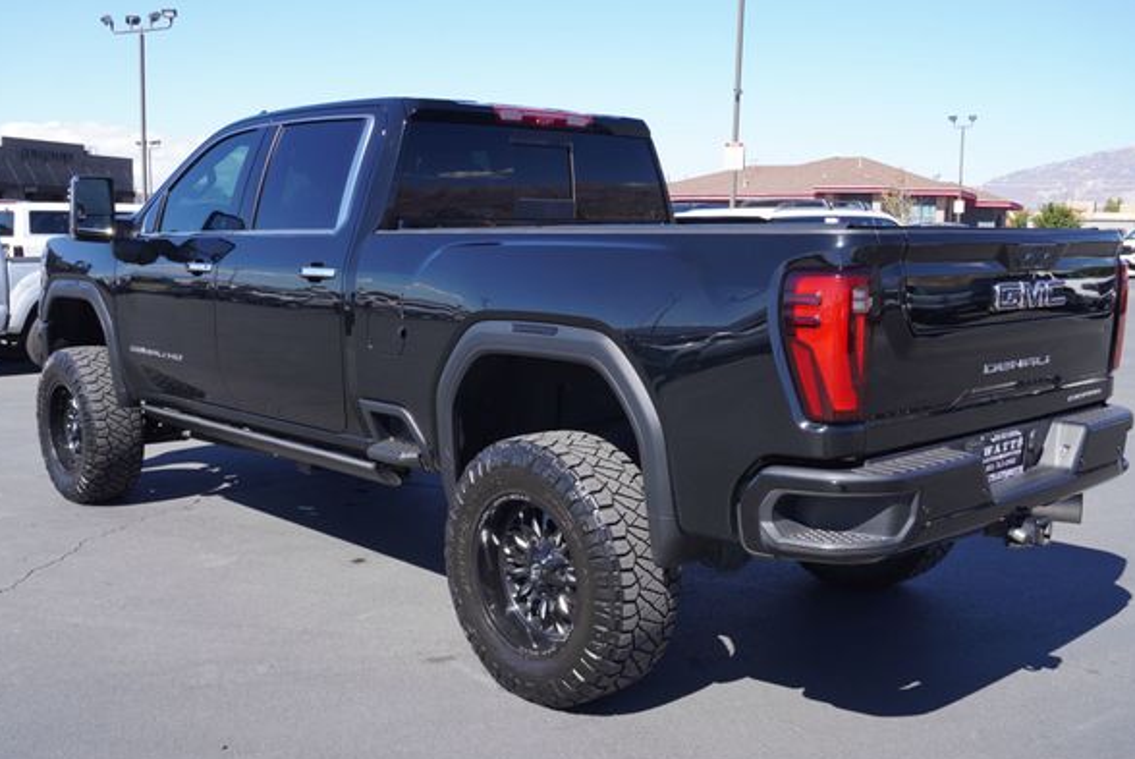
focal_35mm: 38
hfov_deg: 51.2
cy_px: 394
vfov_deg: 35.5
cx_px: 573
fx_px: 1185
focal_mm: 23
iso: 100
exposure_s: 1/160
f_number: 6.3
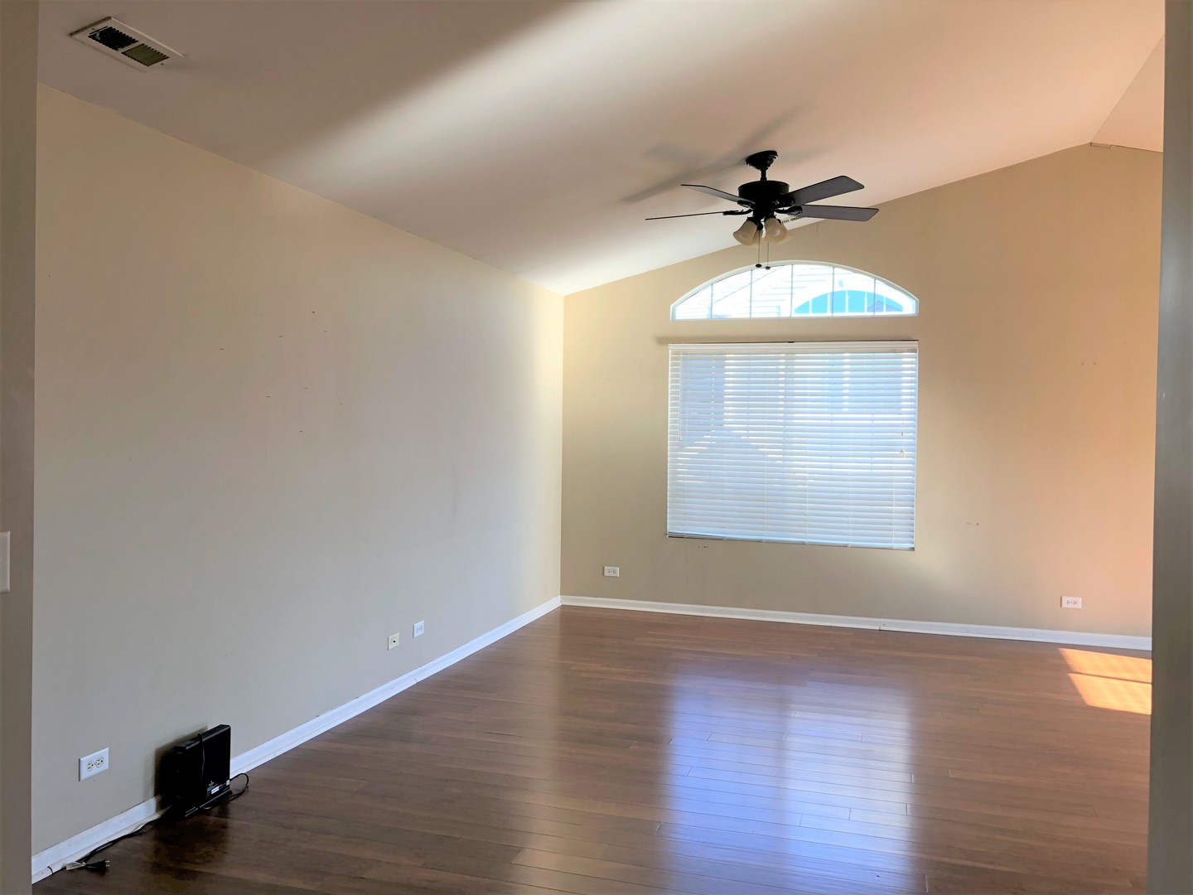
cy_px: 448
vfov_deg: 49.7
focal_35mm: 28
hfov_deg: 63.4
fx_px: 965
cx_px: 596
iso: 80
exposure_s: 1/120
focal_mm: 4
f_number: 1.8
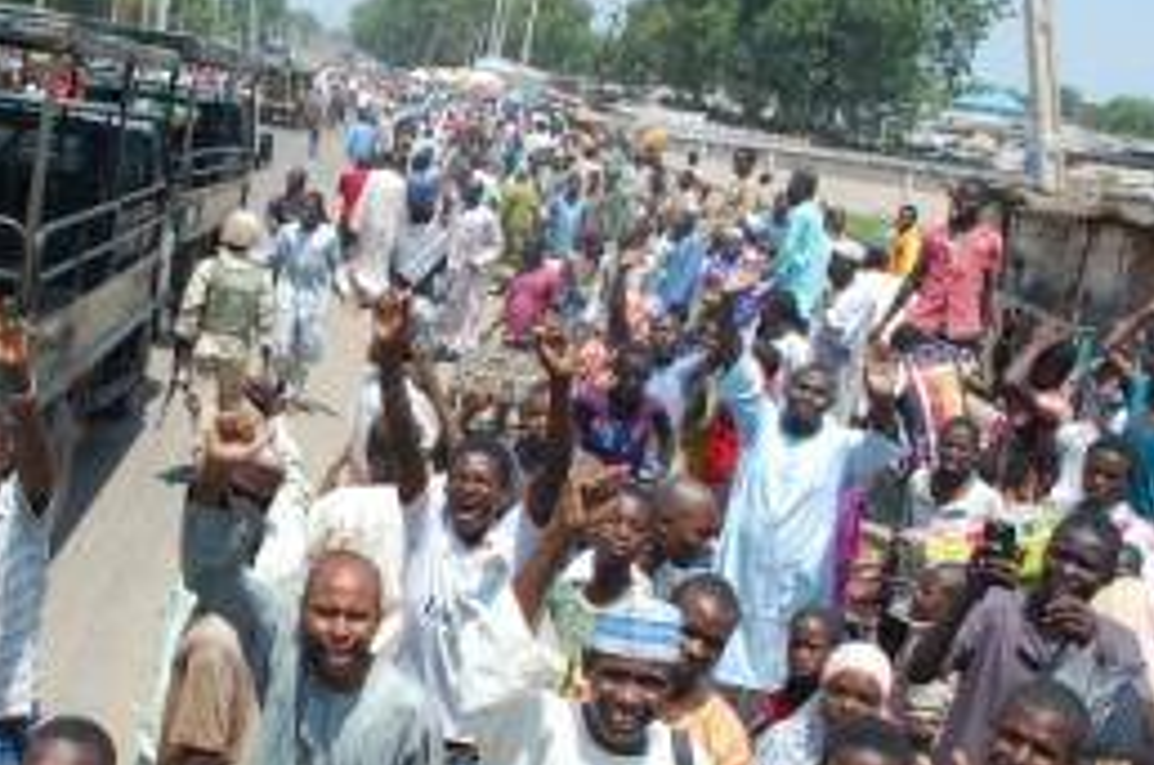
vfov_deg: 25.8
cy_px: 508
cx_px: 309
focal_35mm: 52
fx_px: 1664
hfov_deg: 37.4
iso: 200
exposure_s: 1/320
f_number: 9
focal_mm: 20
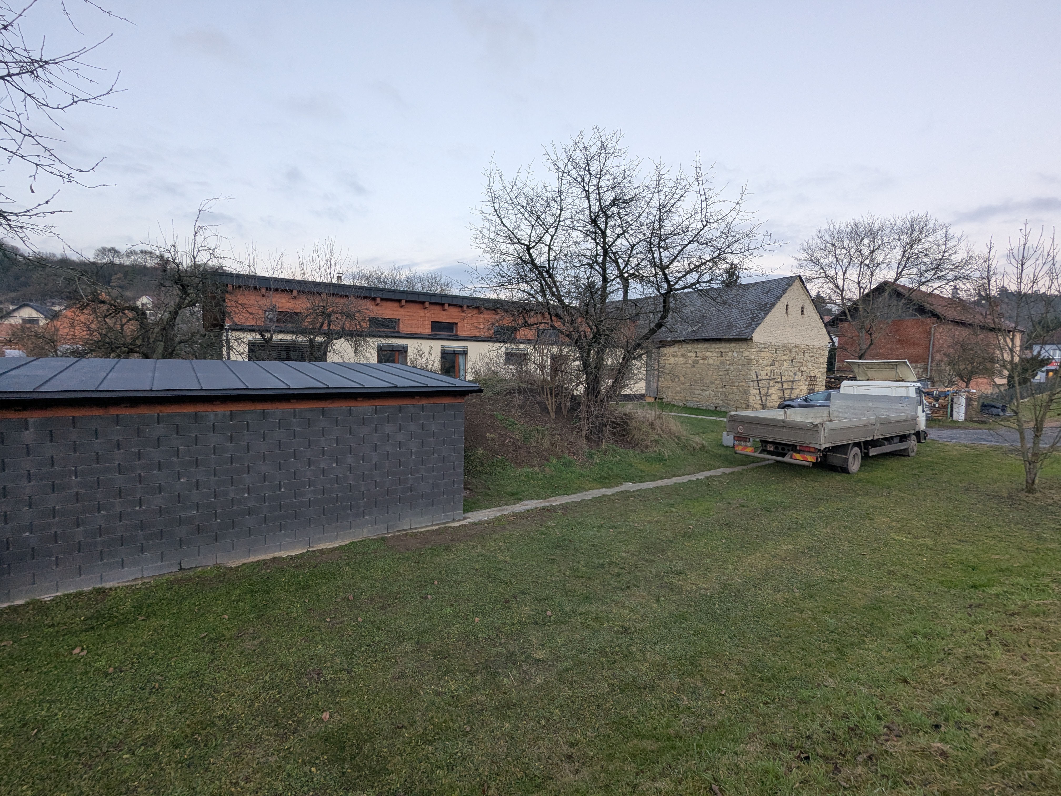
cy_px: 398
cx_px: 530
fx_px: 490
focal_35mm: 16
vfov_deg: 78.1
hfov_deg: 94.5
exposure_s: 1/50
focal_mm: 2.35
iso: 57
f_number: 2.2
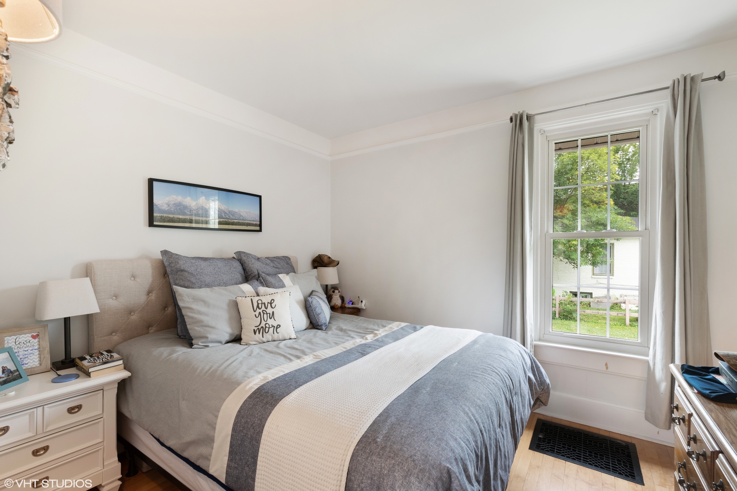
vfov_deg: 77.3
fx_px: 307
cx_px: 368
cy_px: 246
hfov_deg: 100.4
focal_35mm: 15
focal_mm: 10
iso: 200
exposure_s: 1/1.67
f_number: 8
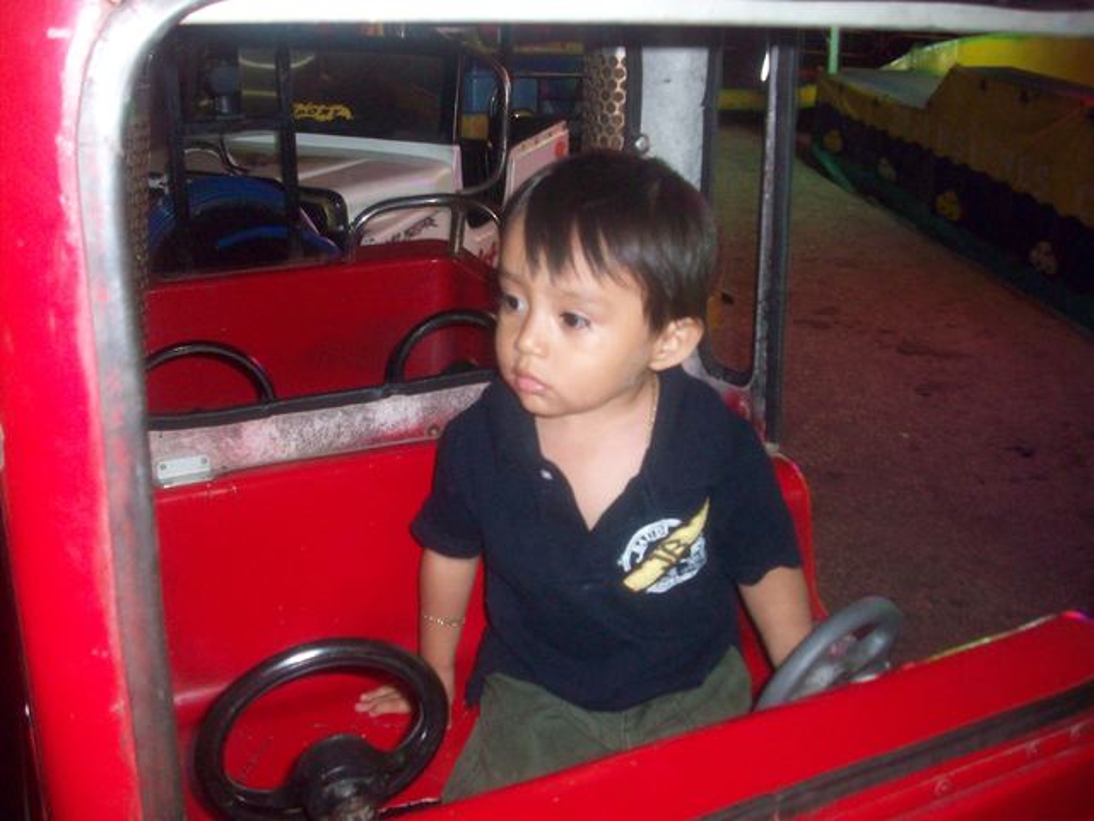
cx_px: 547
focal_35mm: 37
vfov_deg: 38.7
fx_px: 1169
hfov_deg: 50.1
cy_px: 410
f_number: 2.8
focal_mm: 6.2
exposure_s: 1/45
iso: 160
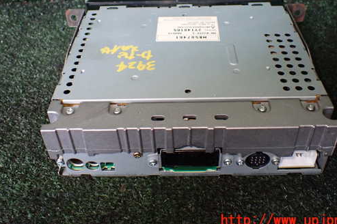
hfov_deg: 50.7
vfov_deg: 34.7
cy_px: 76
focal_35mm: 38
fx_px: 355
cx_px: 170
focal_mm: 5.4
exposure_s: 1/100
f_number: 2.3
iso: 800
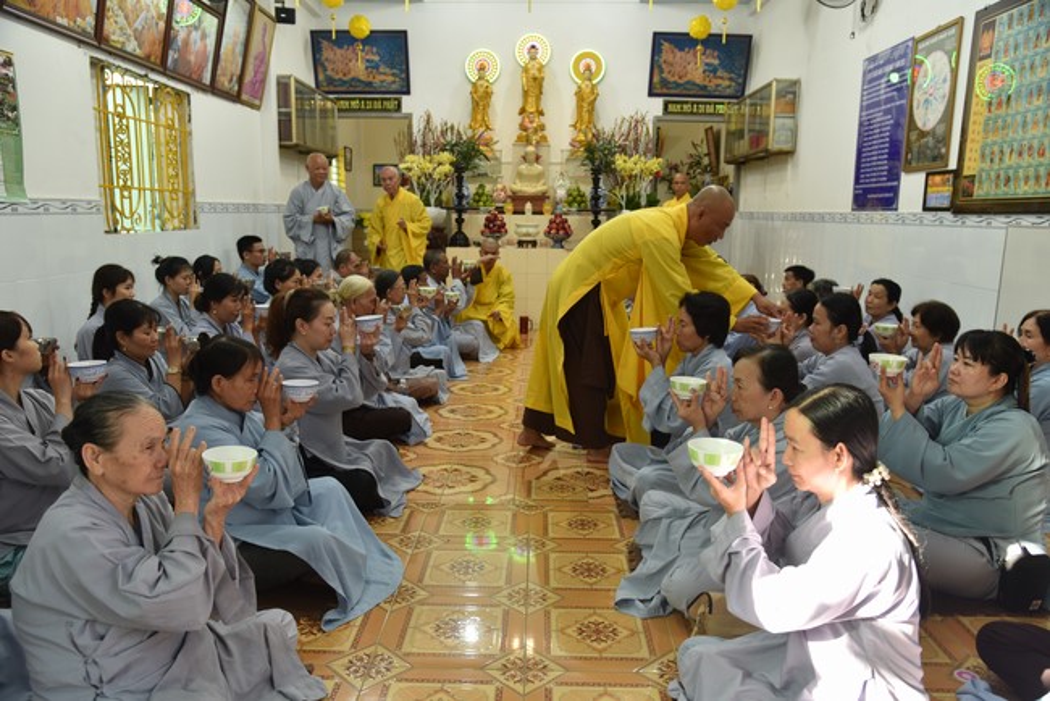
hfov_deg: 65.4
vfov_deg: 46.4
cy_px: 350
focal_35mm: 28
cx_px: 525
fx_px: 817
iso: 400
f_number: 4.5
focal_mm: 28
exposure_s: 1/80
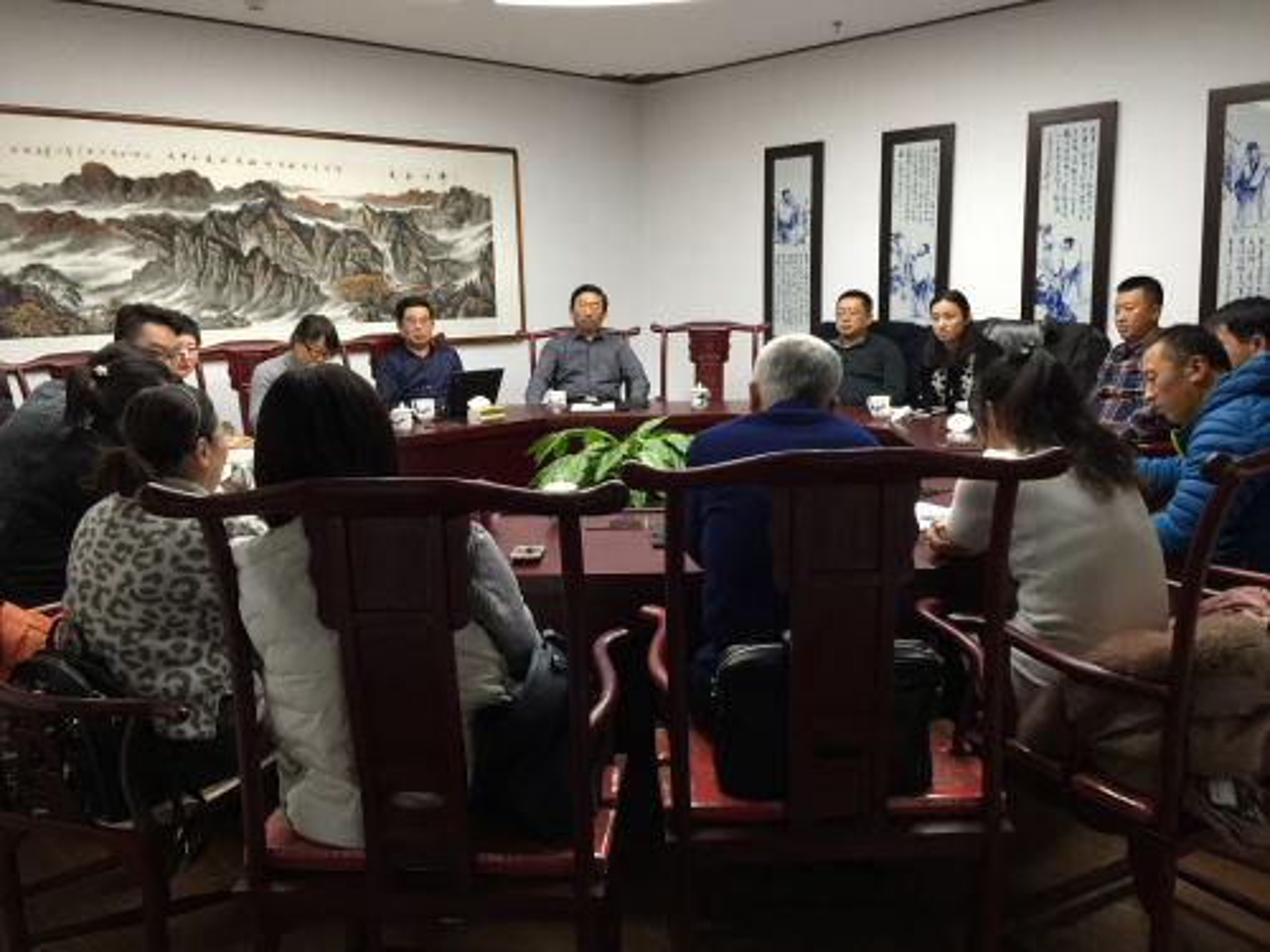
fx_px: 1064
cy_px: 476
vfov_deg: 48.2
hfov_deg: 61.7
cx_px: 635
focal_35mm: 29
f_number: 2.2
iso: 160
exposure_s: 1/17
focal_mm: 4.15
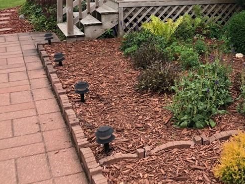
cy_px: -3
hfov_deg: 31.5
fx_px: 411
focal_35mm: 58
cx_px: 227
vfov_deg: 24.1
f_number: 1.8
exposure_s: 1/432
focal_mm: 3.99
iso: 20
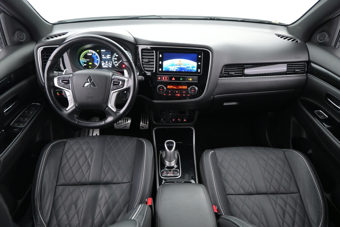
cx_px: 170
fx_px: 227
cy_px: 114
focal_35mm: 24
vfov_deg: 53.1
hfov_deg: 73.7
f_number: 3.5
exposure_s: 1/25
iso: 2500
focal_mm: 16
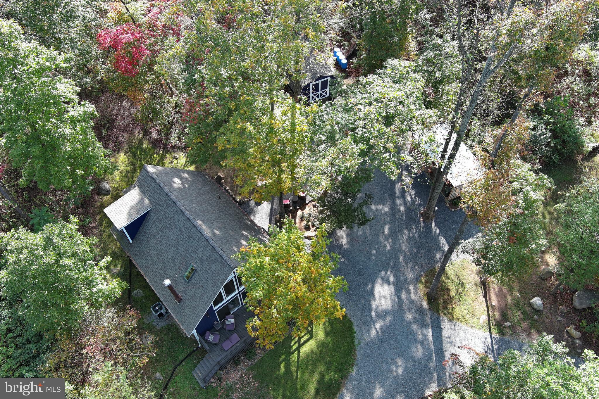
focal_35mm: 29
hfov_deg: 63.7
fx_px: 482
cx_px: 300
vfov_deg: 45.0
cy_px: 200
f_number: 2.8
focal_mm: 10.57
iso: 100
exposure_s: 1/141
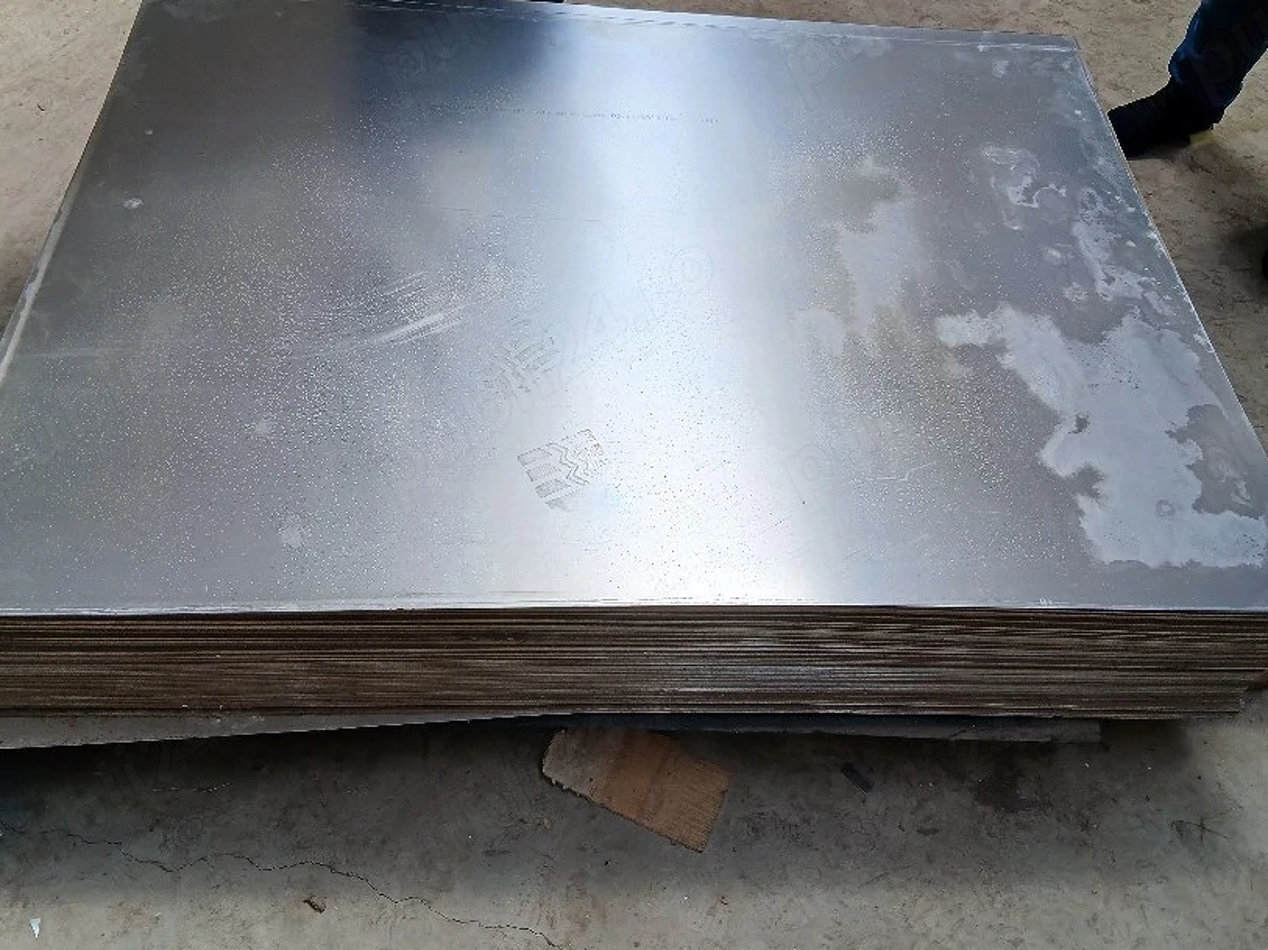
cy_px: 382
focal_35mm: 32
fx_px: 1172
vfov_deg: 43.9
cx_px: 649
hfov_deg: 56.8
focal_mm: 3.98
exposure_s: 1/118
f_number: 1.8
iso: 20
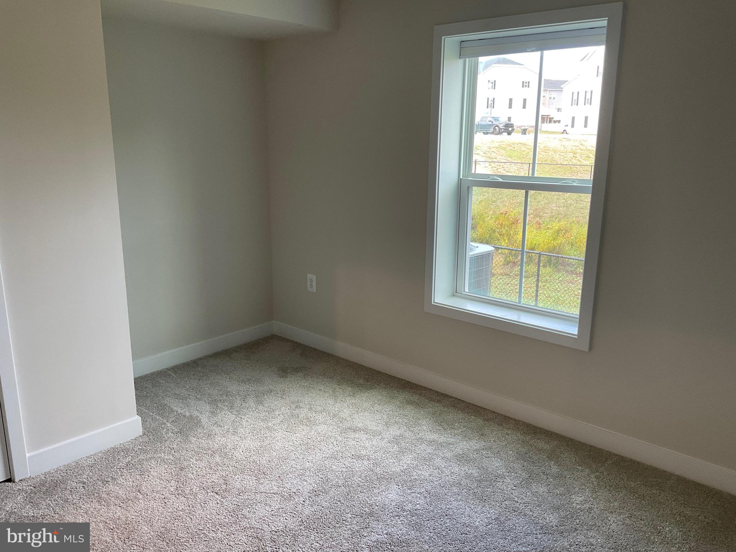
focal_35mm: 29
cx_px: 368
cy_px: 276
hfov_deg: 61.7
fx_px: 617
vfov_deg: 48.2
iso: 40
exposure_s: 1/60
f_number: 1.8
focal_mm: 3
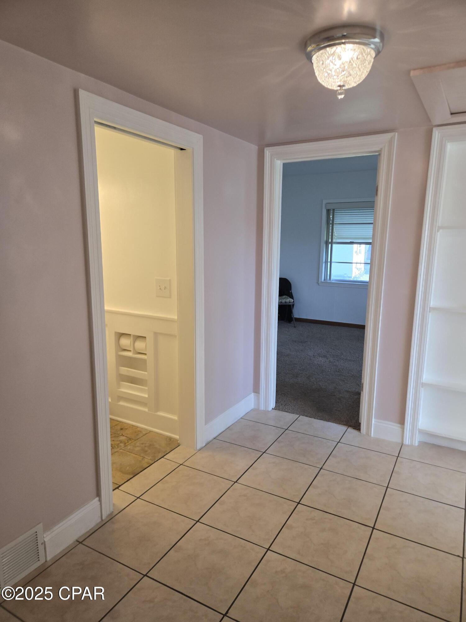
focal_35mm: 23
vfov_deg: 73.9
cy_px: 311
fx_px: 413
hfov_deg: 58.9
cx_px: 233
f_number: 1.8
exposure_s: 1/120
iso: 100
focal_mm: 5.4
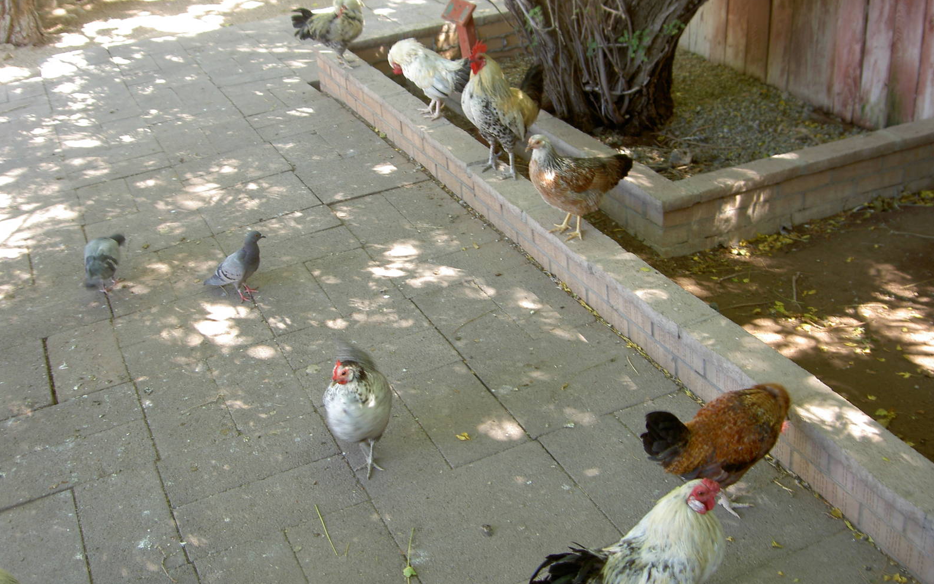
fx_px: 1069
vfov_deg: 30.5
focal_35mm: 42
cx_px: 463
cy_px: 295
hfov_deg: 47.2
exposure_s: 1/15
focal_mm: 8
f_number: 2.8
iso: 50
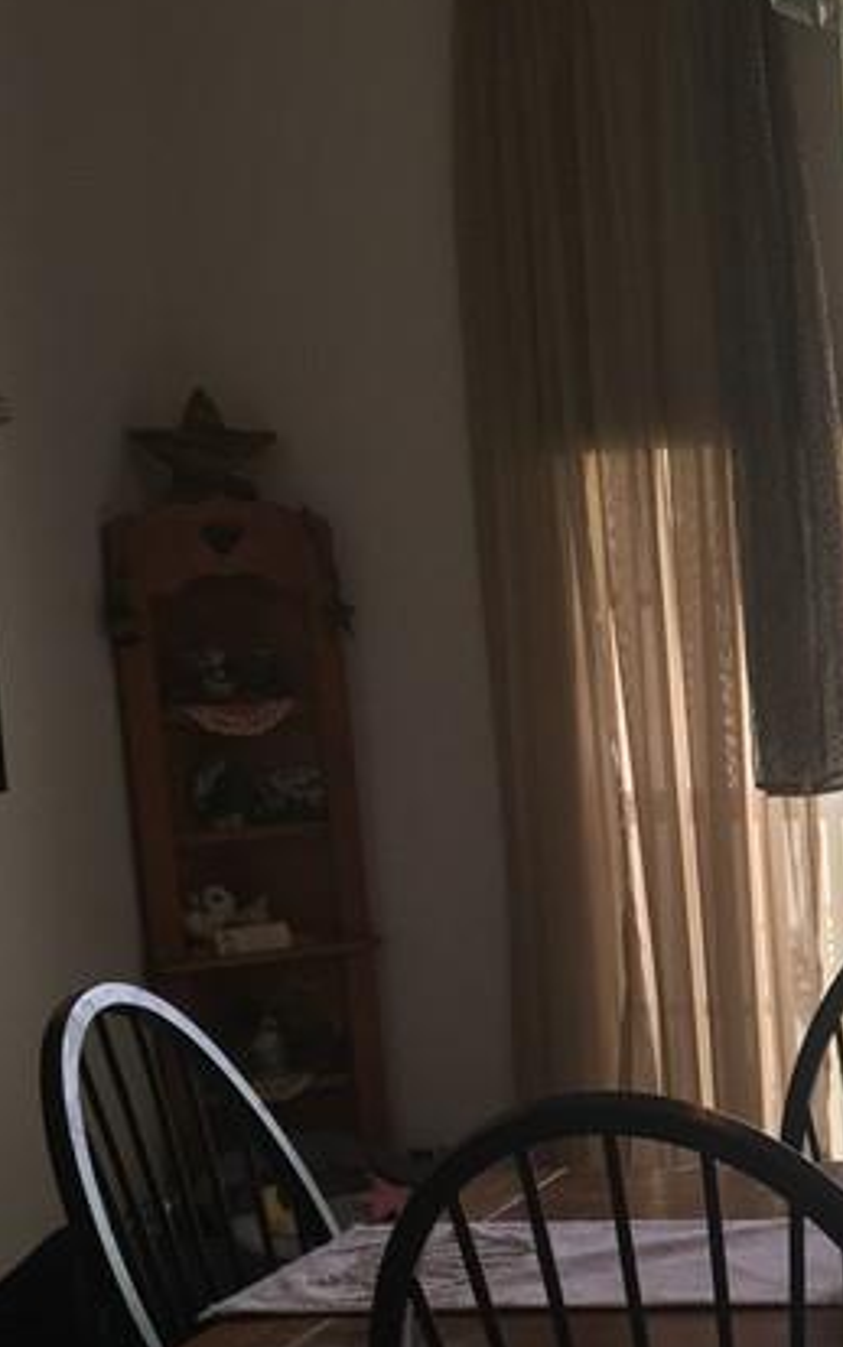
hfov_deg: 15.9
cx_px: 1240
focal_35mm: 76
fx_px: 2792
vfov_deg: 26.8
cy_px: 996
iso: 32
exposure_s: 1/120
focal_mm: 4.15
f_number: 2.2
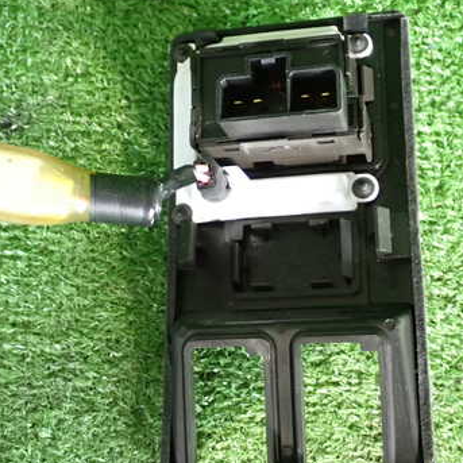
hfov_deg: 25.3
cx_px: 198
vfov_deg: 25.4
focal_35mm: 68
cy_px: 223
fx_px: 1029
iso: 320
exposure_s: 1/40
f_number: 2.9
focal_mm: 7.84
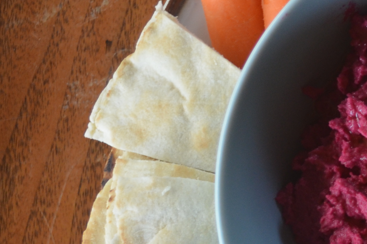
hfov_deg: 11.2
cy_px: 203
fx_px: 1760
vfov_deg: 7.9
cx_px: 613
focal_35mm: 173
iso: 450
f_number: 4.8
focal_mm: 32
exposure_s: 1/60
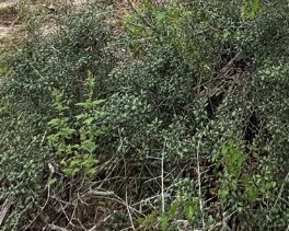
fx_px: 453
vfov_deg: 21.1
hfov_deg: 32.0
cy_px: -166
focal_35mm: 53
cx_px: 302
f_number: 2.2
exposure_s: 1/1477
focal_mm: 2.22
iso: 50
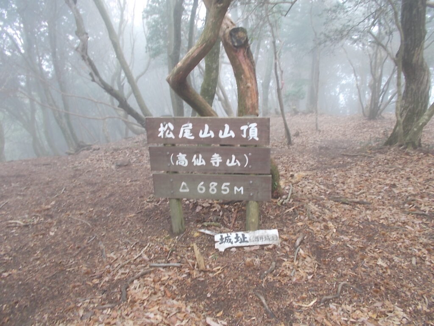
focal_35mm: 26
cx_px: 217
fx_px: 326
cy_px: 163
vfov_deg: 53.1
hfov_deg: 67.3
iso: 80
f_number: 3.2
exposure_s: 1/30
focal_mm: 4.6
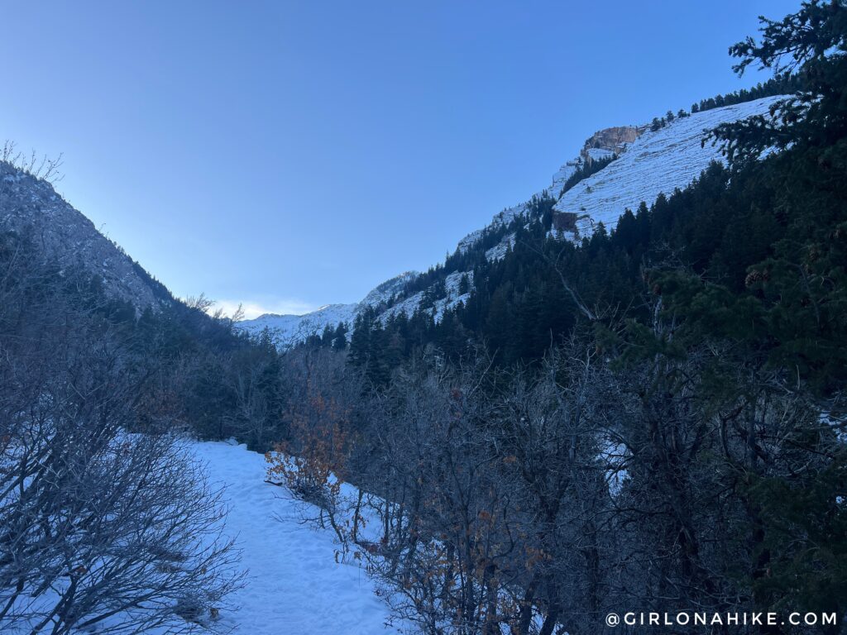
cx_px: 424
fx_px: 636
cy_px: 318
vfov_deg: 53.1
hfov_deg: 67.3
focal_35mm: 26
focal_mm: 5.7
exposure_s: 1/1058
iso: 50
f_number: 1.5
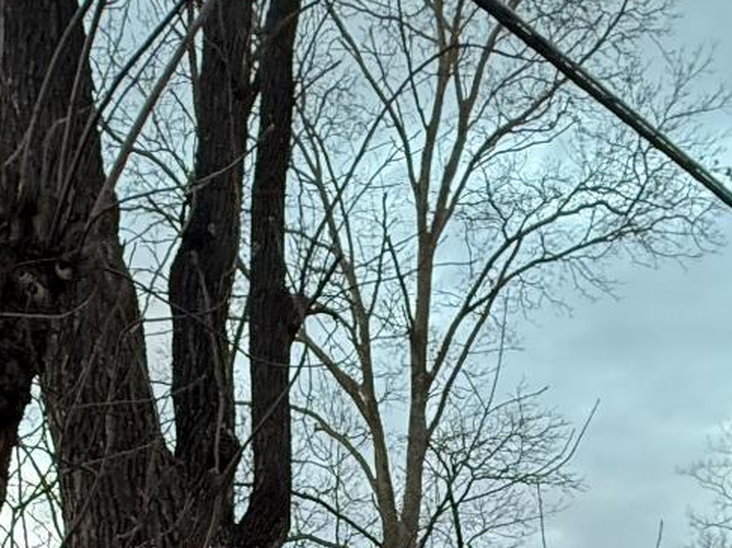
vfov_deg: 17.7
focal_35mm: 59
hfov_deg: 32.7
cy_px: 1090
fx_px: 1247
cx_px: 401
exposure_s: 1/96
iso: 320
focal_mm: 2.22
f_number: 2.2
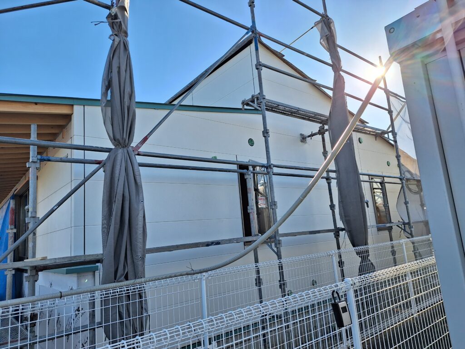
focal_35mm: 23
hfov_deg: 73.9
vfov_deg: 58.9
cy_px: 174
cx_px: 232
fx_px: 309
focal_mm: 5.54
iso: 40
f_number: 1.8
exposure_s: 1/2262
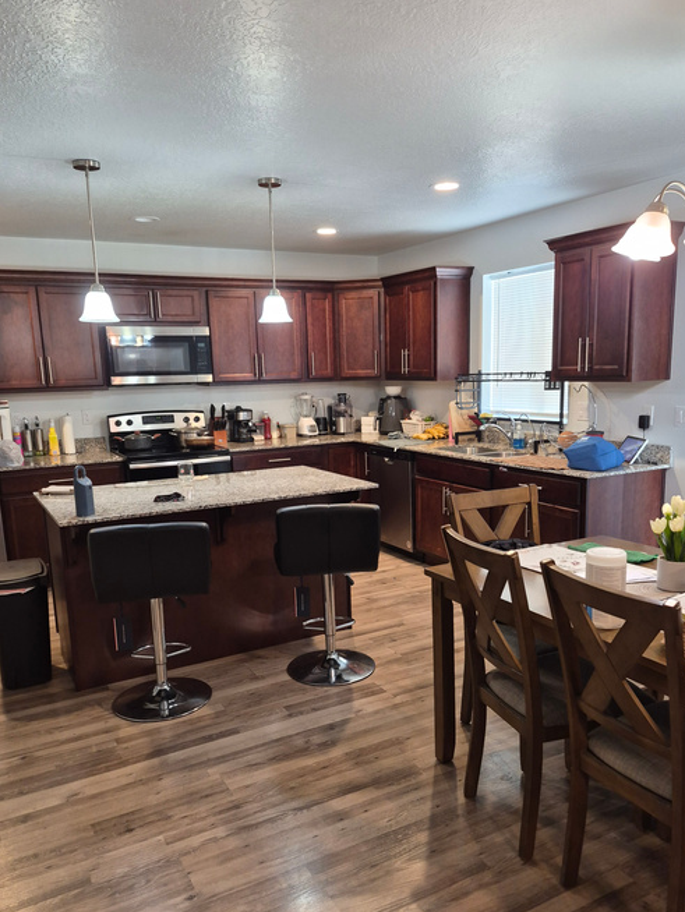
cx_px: 368
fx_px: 712
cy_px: 510
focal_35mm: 27
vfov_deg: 65.1
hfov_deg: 51.3
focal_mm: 5.4
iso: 250
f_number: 1.8
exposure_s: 1/120
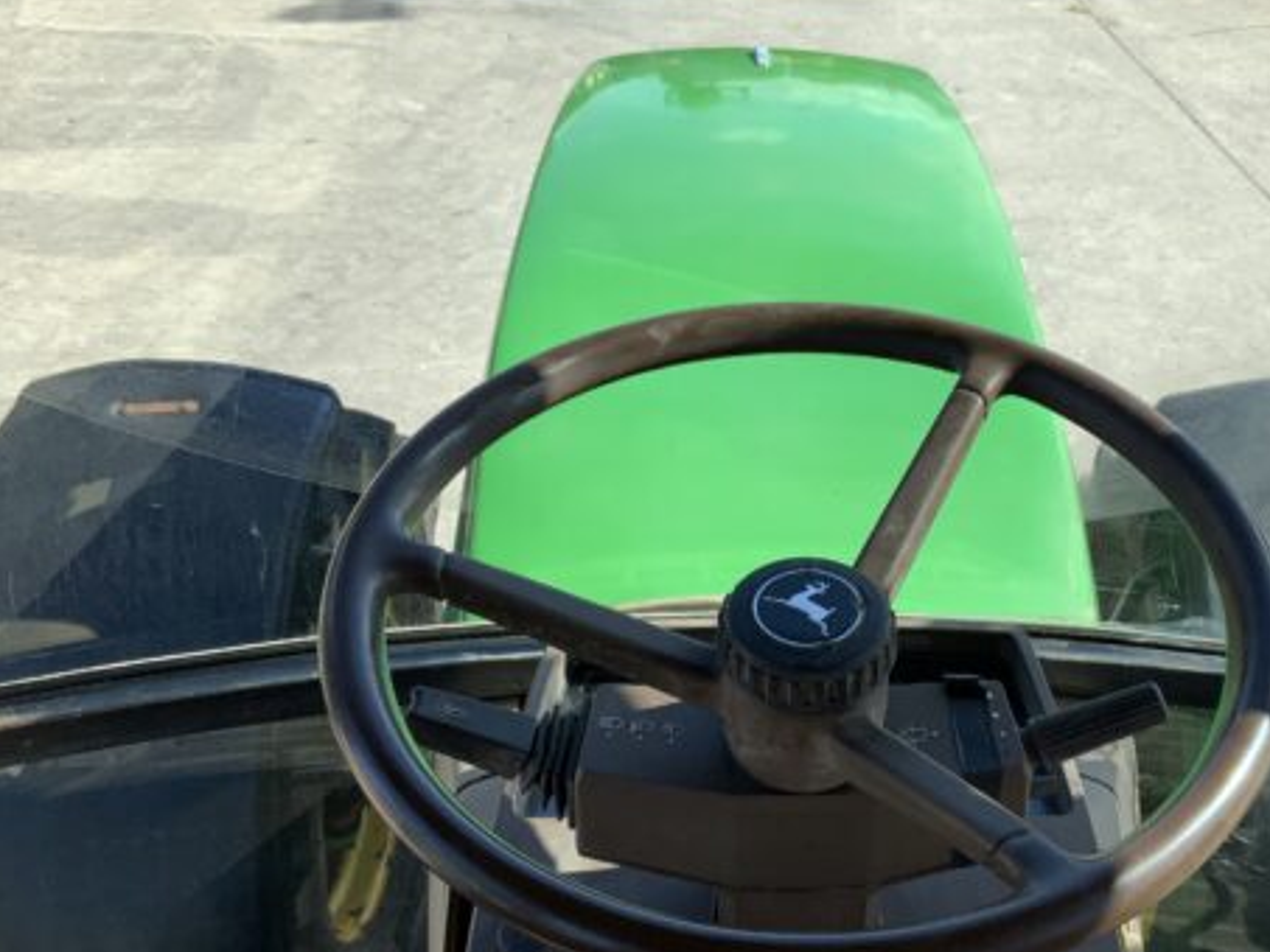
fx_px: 1505
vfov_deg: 35.1
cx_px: 799
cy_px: 549
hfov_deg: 45.4
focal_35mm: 41
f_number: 1.8
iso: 16
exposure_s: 1/816
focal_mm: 3
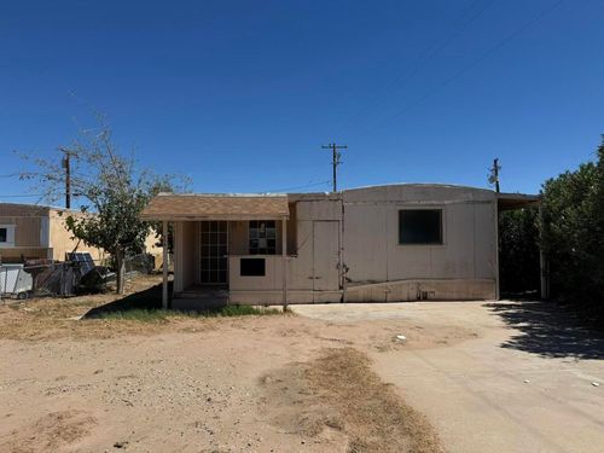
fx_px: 419
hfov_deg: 71.6
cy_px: 226
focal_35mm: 24
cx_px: 302
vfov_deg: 56.8
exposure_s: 1/7937
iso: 80
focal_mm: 6.76
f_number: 1.78
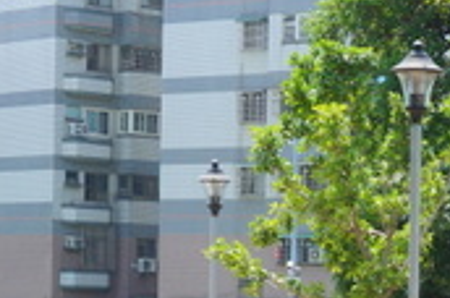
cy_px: 480
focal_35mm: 173
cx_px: 392
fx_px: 2157
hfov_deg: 11.8
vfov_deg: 7.7
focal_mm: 31
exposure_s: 1/80
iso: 200
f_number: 16
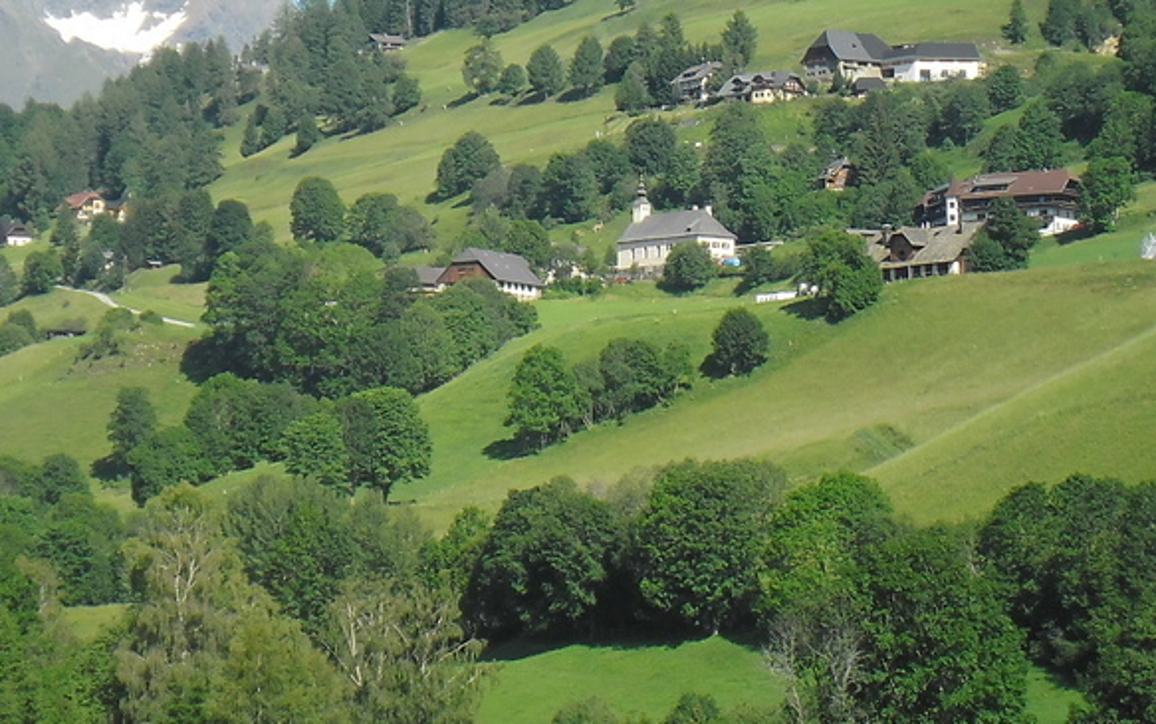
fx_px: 6336
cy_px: 202
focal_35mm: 201
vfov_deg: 6.5
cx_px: 460
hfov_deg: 10.4
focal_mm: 19.6
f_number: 5.1
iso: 80
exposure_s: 1/394
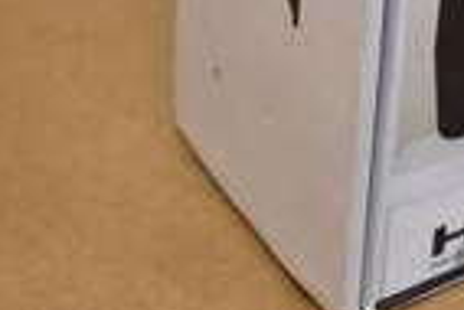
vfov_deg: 8.4
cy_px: -307
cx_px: 572
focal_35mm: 155
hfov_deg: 12.9
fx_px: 2000
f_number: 4
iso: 1000
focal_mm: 24
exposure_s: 1/125
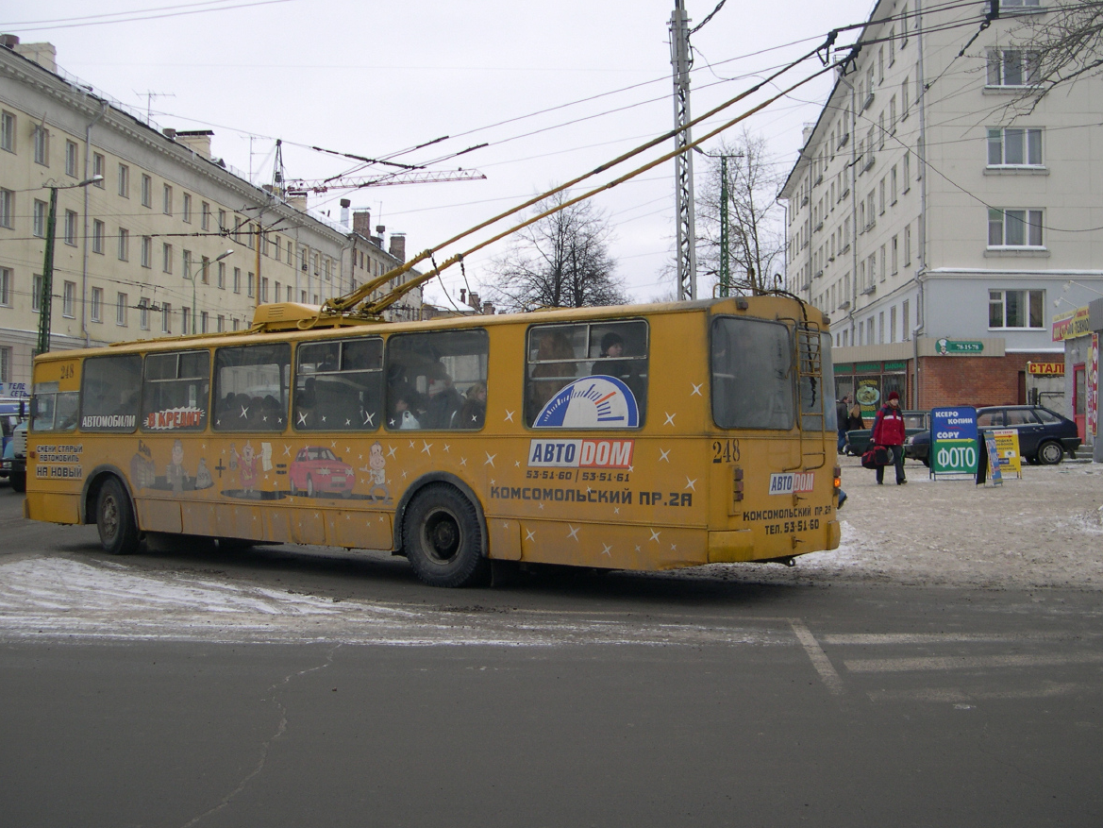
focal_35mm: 39
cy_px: 414
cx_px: 541
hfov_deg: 47.9
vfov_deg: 36.8
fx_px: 1243
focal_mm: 8
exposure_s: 1/250
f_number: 2.8
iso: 100
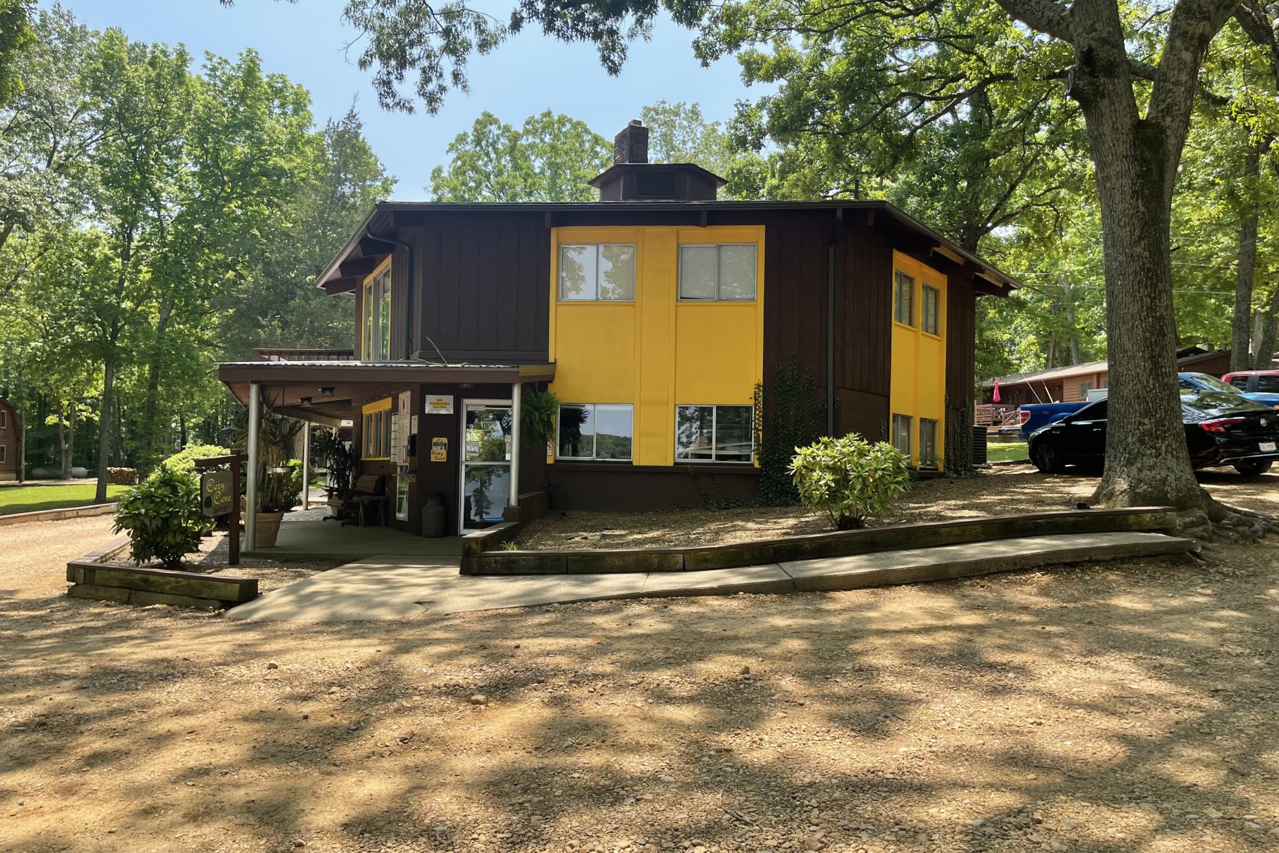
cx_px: 621
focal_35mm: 28
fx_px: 995
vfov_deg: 46.4
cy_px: 436
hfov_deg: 65.5
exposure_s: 1/1078
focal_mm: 5.1
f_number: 1.6
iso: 32
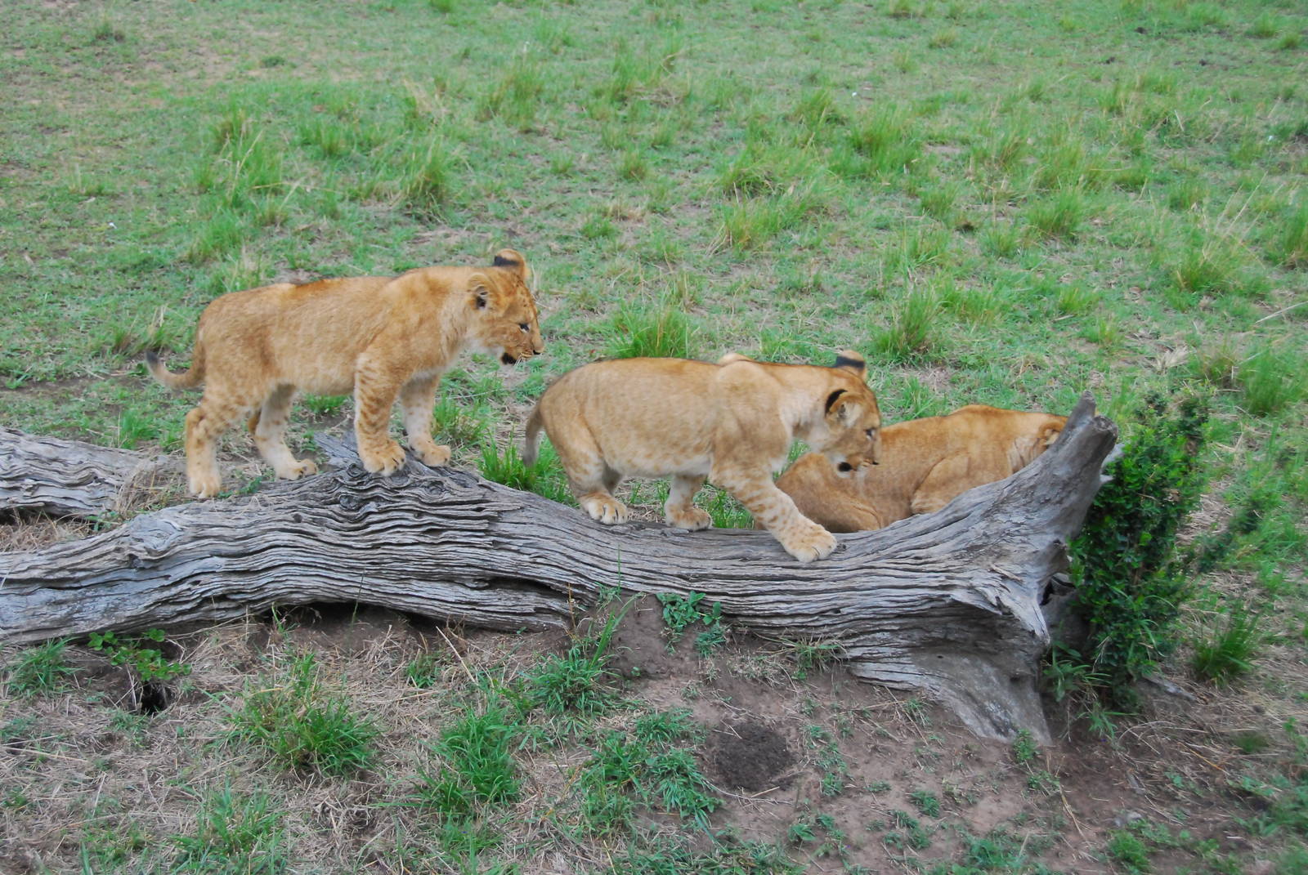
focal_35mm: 48
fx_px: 1746
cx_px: 654
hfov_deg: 41.1
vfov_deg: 28.2
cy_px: 438
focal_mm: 32
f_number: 5
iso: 1000
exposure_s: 1/80
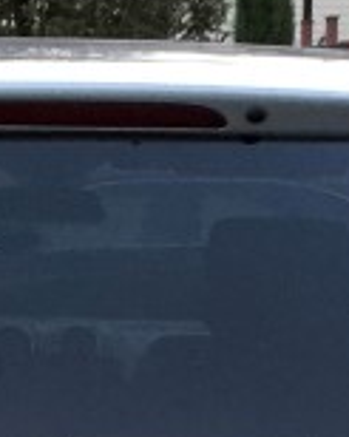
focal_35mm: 188
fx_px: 2430
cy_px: 729
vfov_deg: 9.8
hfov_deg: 8.2
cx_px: 28
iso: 100
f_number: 2.2
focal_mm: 4.15
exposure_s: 1/30
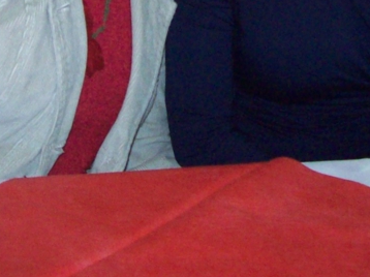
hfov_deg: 19.1
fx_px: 1100
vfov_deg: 13.6
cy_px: -118
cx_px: 193
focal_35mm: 103
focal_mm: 6
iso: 200
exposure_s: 1/64
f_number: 2.7
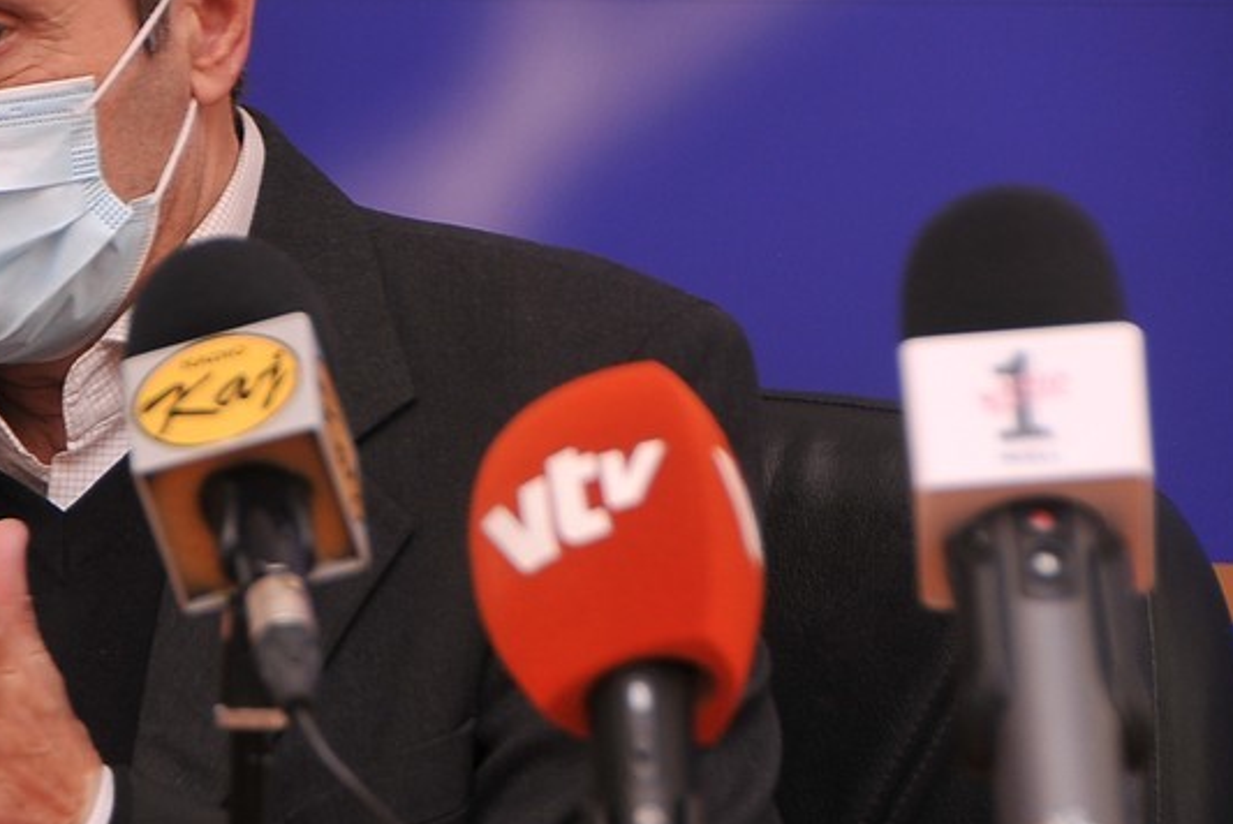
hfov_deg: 6.8
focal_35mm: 302
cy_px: 396
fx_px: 10347
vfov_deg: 4.6
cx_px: 155
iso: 250
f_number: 5.3
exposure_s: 1/60
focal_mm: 105
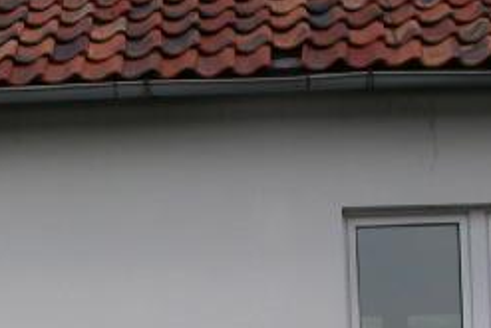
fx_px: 1747
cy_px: 386
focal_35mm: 128
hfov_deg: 15.6
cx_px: -54
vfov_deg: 10.6
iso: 100
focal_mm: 7.85
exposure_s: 1/914
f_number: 5.3
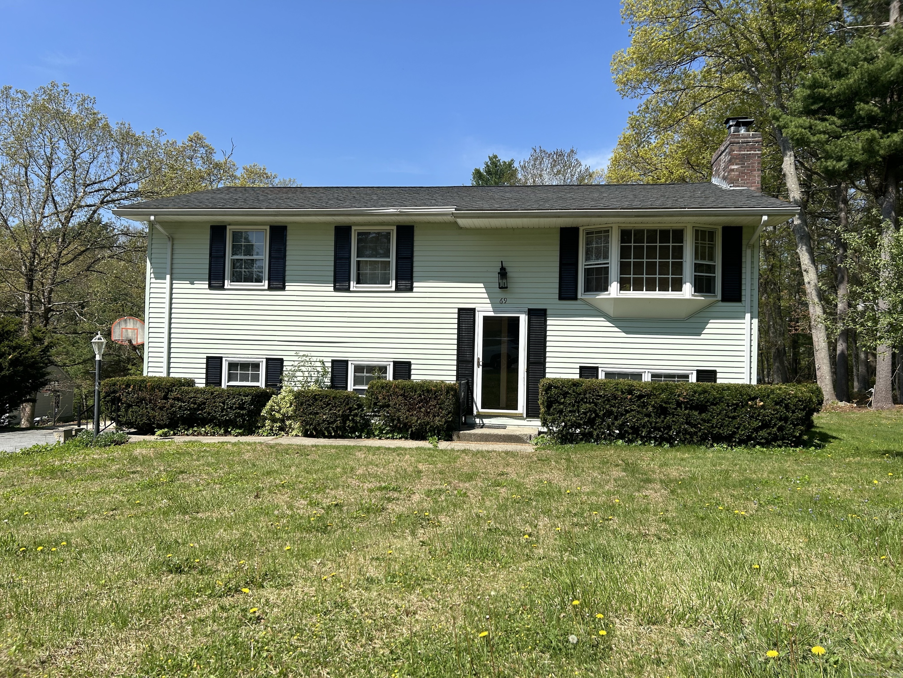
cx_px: 452
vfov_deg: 53.1
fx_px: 678
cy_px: 339
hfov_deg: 67.3
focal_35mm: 26
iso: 50
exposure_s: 1/4444
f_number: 1.5
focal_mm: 5.7
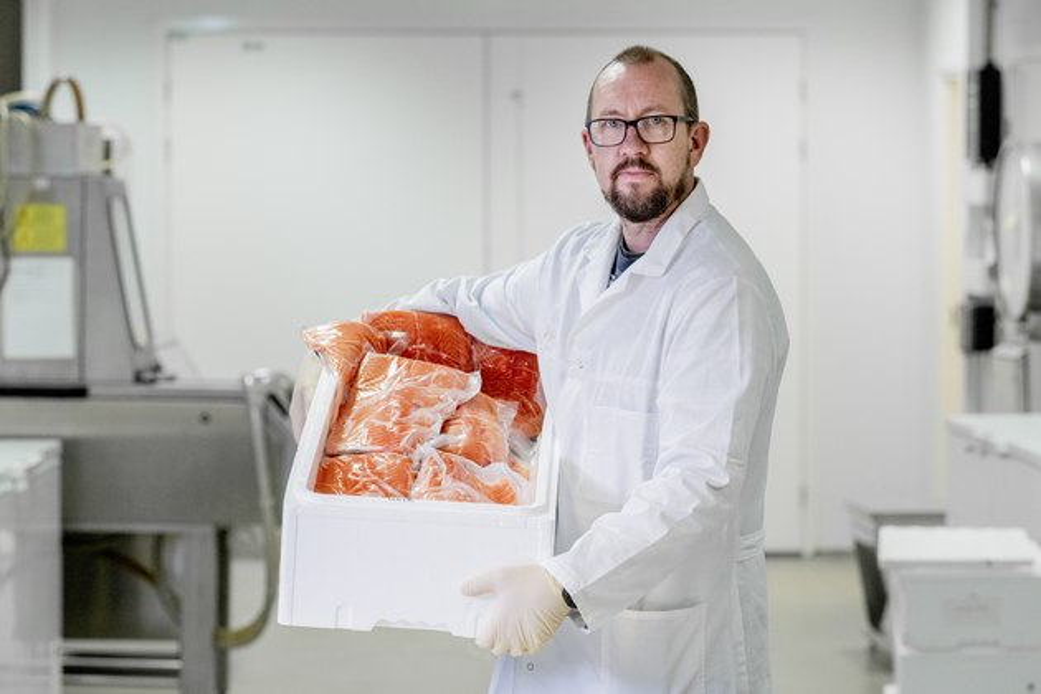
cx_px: 520
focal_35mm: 130
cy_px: 347
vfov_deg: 10.5
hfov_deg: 15.8
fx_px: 3759
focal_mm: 130
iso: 2000
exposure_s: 1/200
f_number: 5
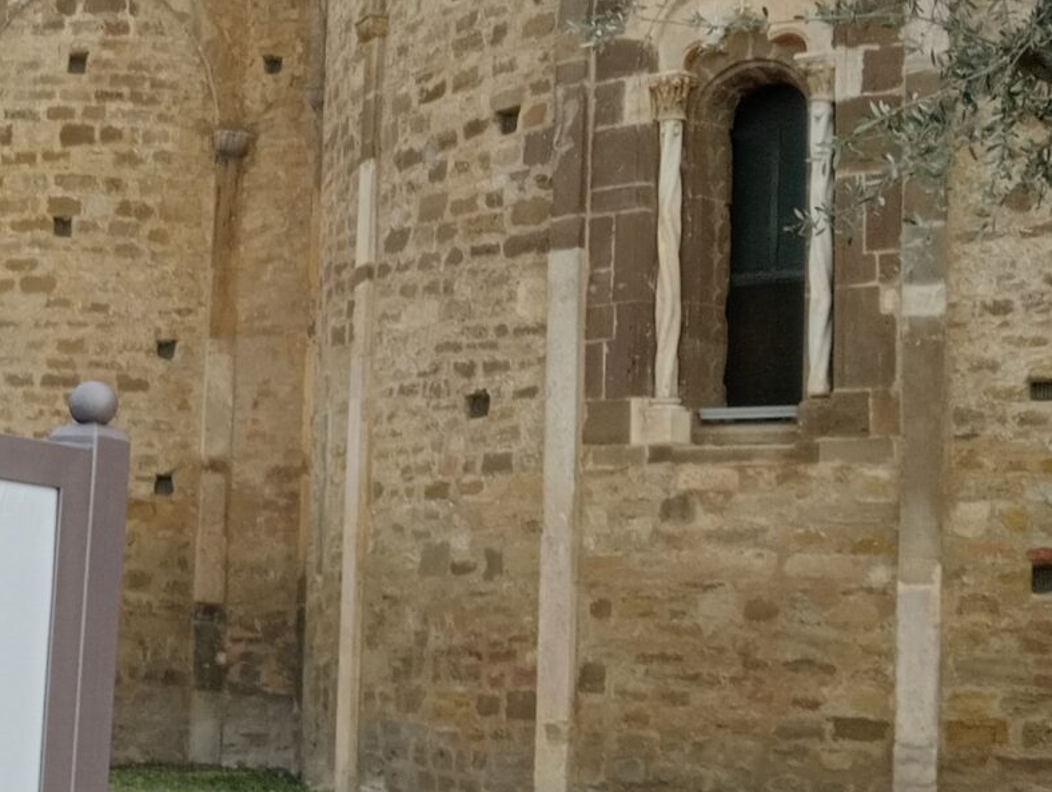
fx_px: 2769
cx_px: -494
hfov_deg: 19.1
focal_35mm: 91
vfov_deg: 16.3
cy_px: 489
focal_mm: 4.04
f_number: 1.8
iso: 113
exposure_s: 1/104
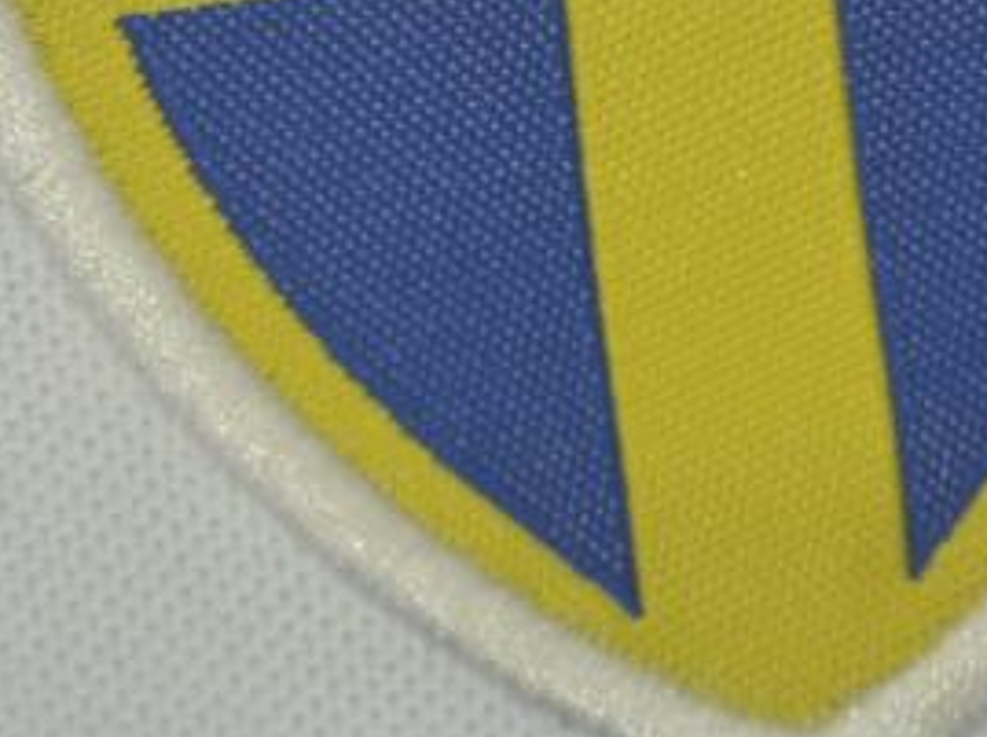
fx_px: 8258
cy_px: -455
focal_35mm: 290
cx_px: 616
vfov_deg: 5.1
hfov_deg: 6.8
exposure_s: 1/125
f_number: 5.6
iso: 200
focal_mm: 50
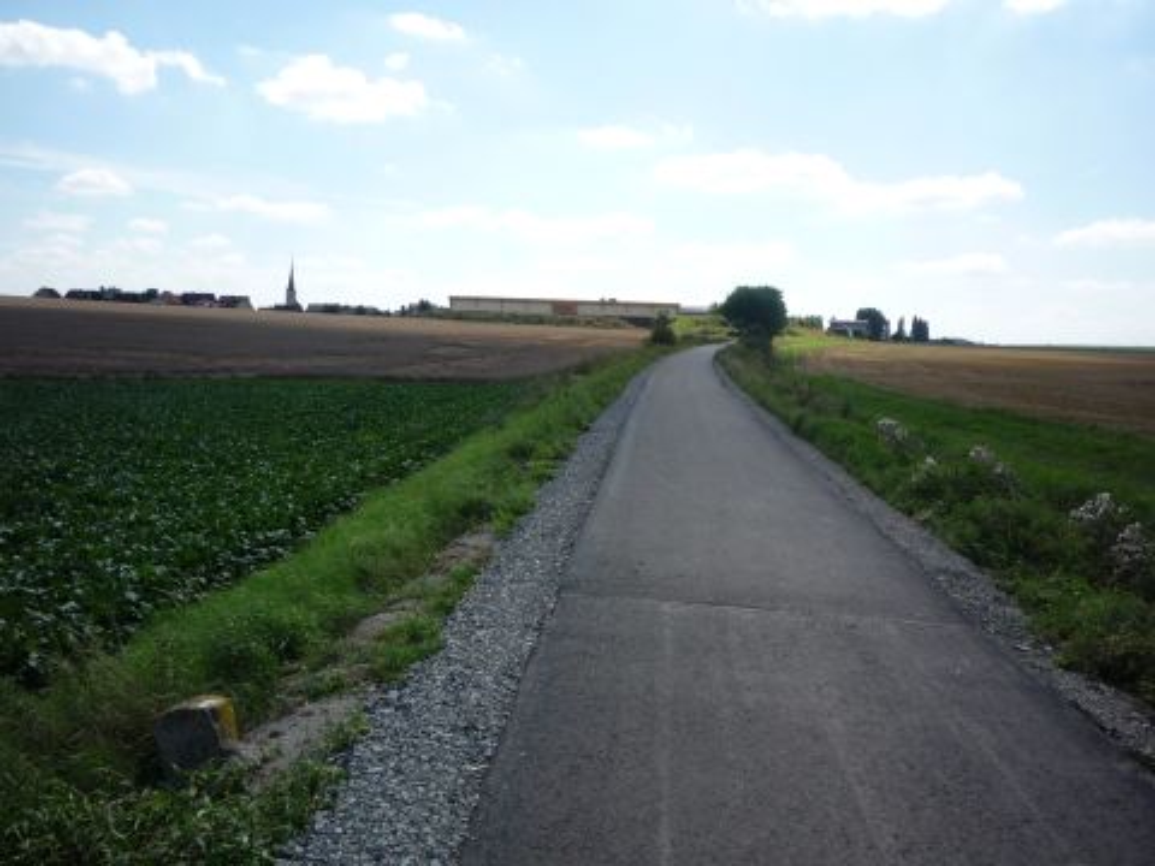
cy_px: 433
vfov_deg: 44.2
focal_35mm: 32
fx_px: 1068
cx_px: 578
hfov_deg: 56.8
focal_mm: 5.2
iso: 100
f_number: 5
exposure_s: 1/400
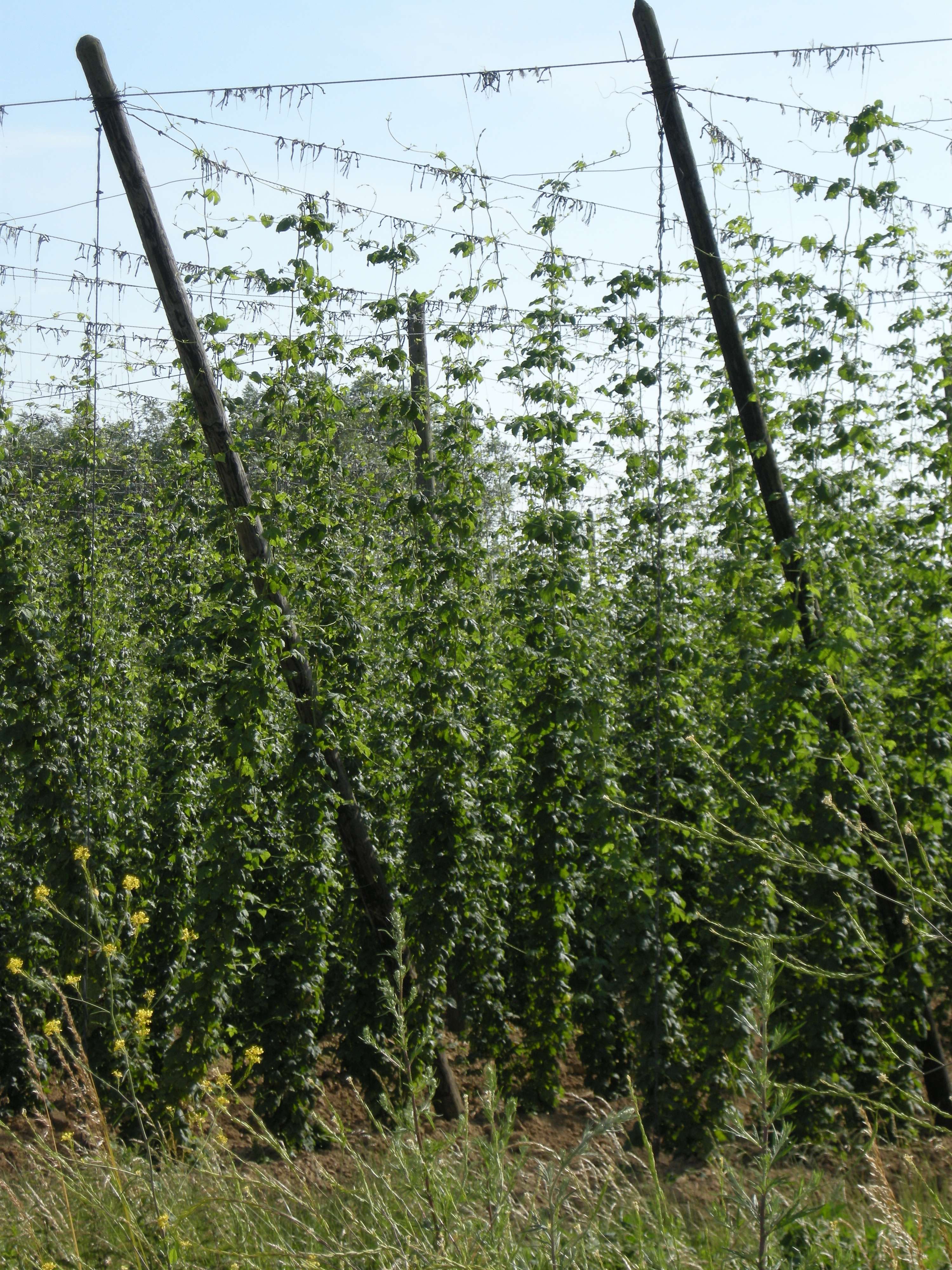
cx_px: 476
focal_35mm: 115
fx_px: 4217
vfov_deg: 17.1
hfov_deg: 12.9
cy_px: 635
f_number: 5.6
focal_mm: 24.5
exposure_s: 1/214
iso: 64
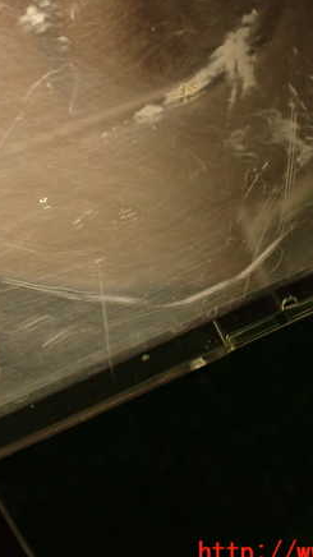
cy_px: 282
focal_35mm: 48
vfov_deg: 42.9
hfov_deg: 24.8
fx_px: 709
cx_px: 103
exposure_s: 1/30
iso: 500
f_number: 2.4
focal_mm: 5.79
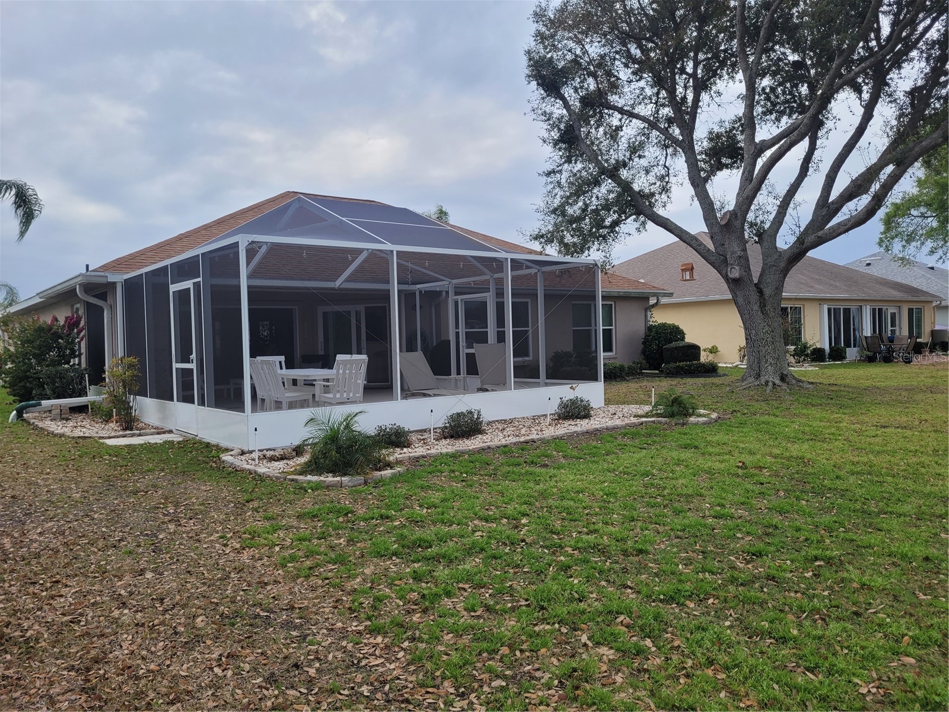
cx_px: 474
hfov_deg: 67.3
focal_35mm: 26
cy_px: 356
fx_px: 713
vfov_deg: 53.1
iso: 40
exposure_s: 1/2450
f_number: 1.8
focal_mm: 5.4
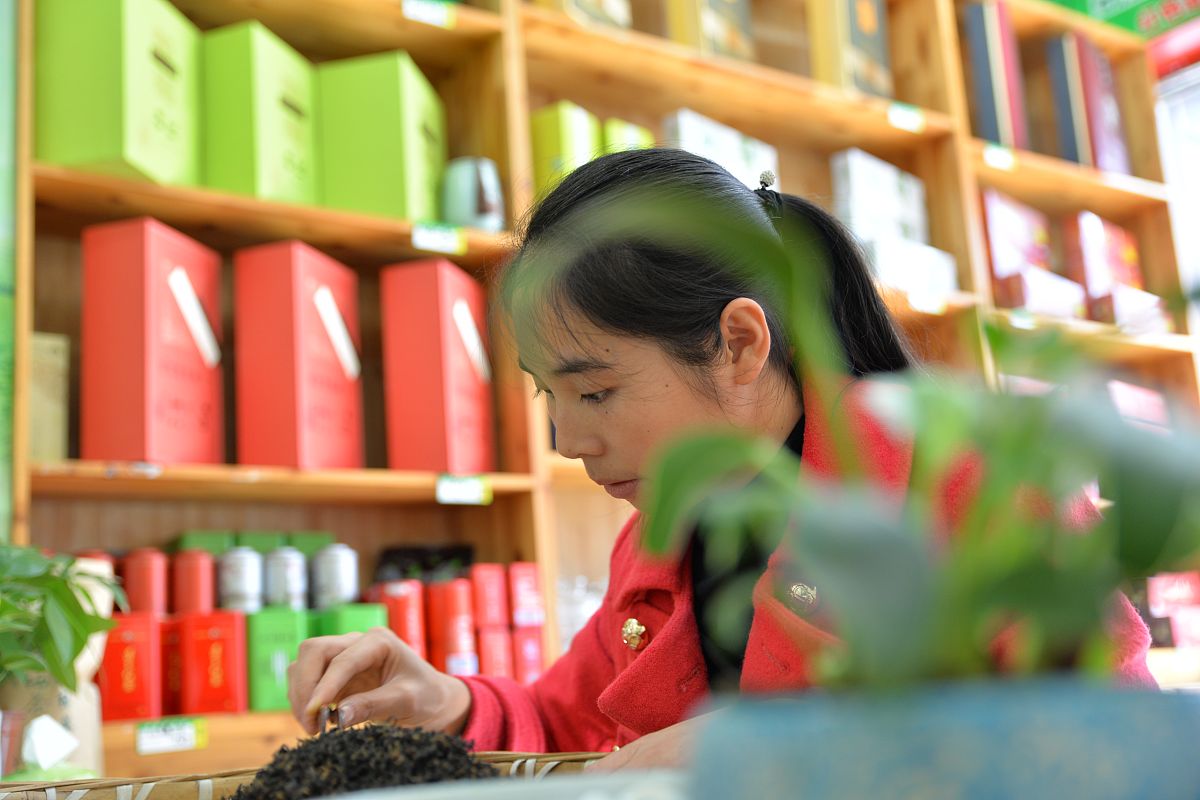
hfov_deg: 46.4
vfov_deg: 31.9
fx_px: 1400
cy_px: 400
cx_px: 600
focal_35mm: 42
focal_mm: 42
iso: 640
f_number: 2.8
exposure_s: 1/40
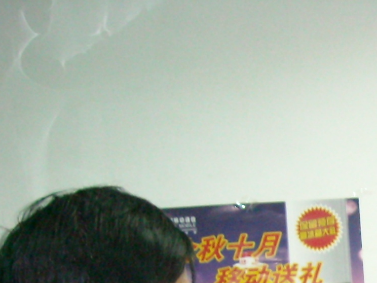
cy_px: 490
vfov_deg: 11.4
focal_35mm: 122
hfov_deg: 14.6
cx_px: 627
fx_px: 1329
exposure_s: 1/18
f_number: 2.8
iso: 400
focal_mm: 5.7
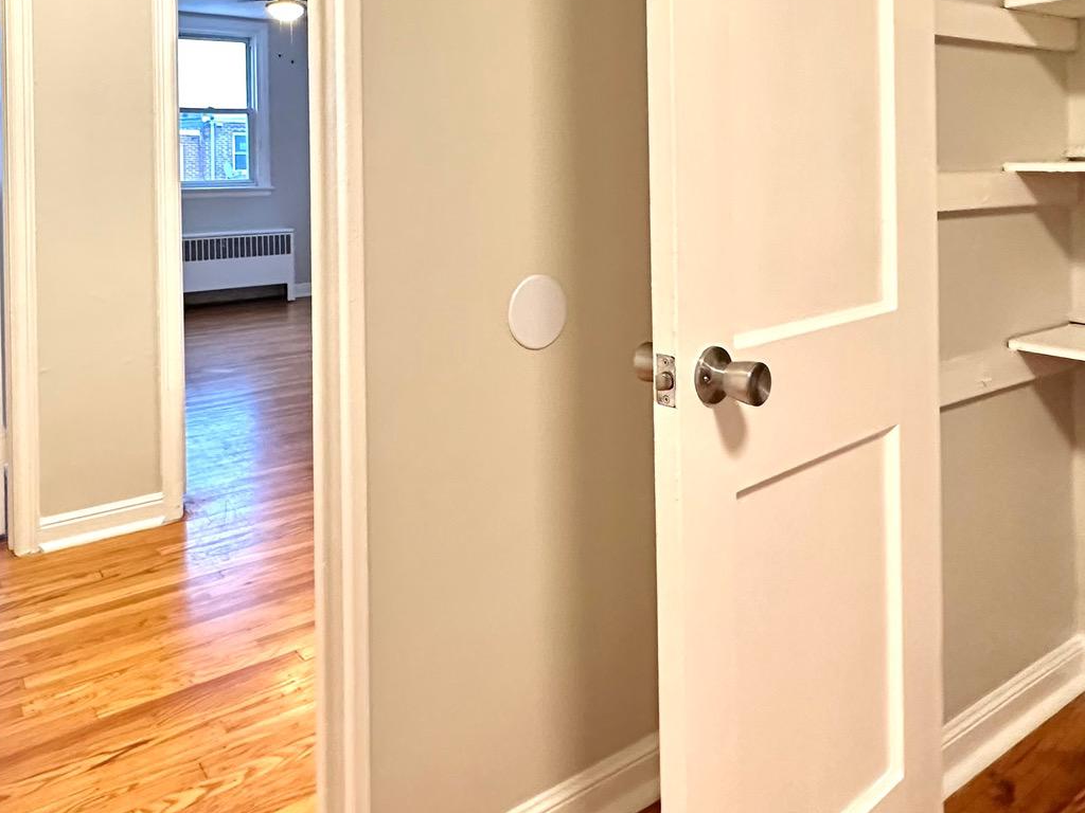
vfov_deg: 47.2
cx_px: 466
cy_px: 170
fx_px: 878
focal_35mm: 28
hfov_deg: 63.2
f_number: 2.2
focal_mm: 2.22
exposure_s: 1/60
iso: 640
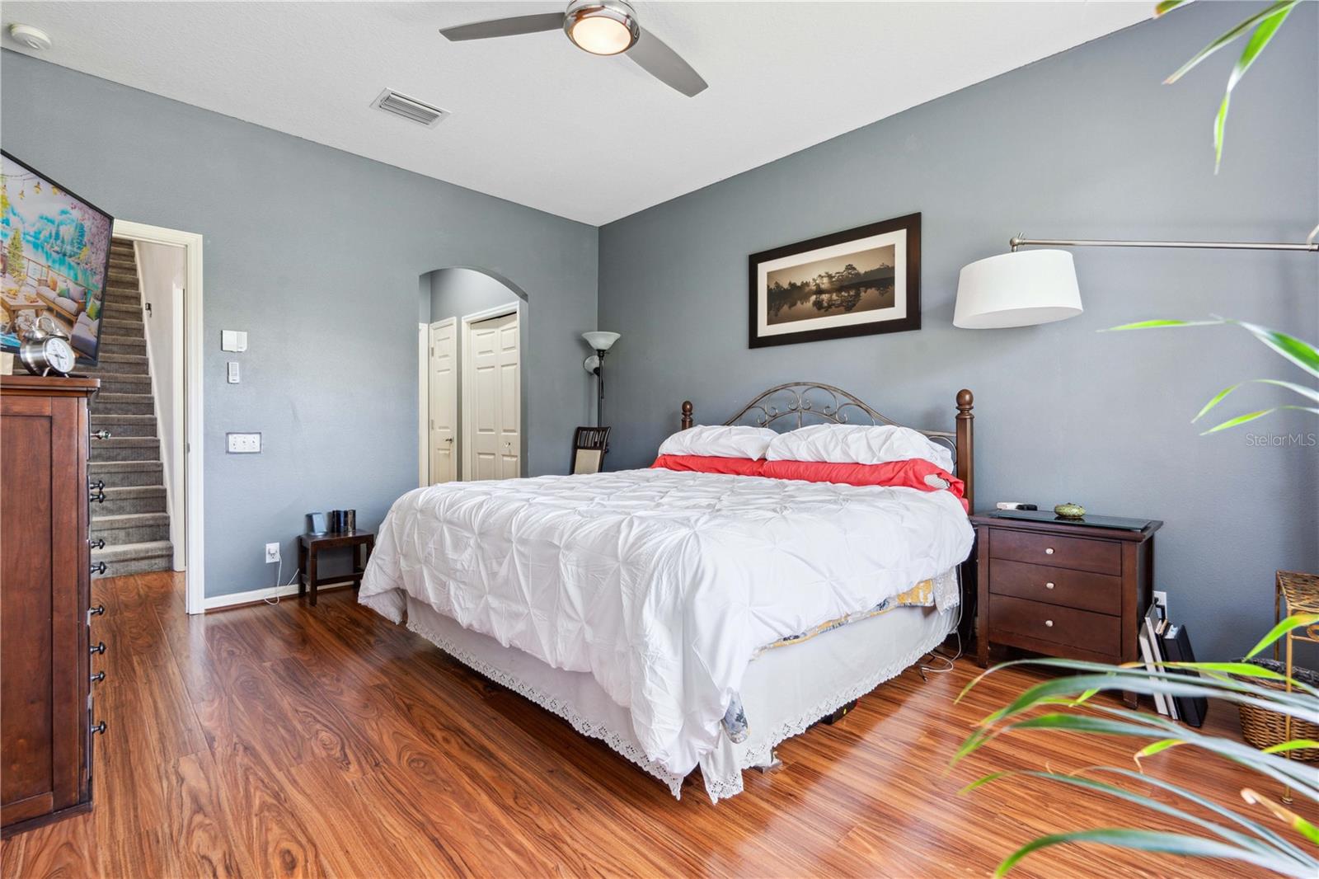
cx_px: 660
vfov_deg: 73.7
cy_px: 440
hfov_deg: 96.7
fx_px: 586
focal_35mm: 16
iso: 250
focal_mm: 16
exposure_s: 1/10
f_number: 8
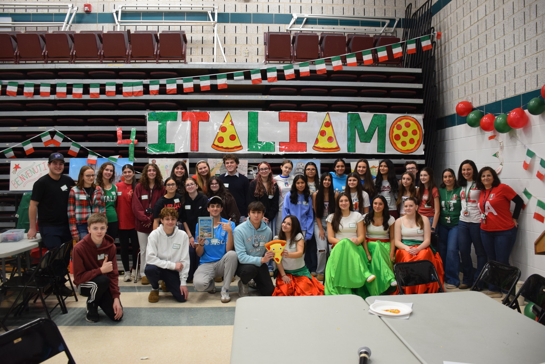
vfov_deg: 47.9
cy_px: 182
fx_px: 409
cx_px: 272
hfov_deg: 67.4
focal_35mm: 27
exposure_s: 1/60
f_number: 4
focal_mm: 18
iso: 800
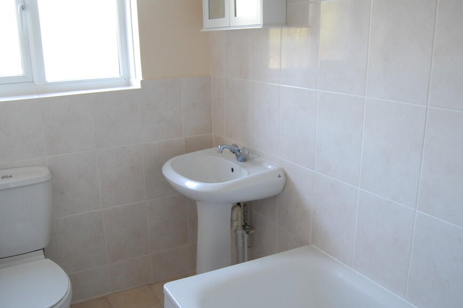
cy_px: 159
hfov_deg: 56.3
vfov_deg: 39.3
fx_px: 432
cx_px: 205
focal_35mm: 34
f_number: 3.5
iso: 500
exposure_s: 1/30
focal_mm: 19
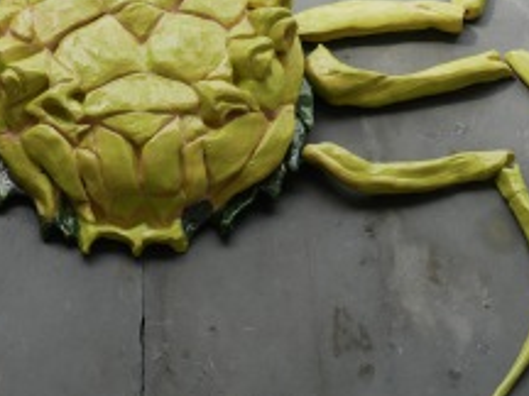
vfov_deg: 14.1
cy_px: 167
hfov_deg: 18.6
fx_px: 1605
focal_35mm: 105
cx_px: 147
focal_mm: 26
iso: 200
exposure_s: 1/160
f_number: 6.3
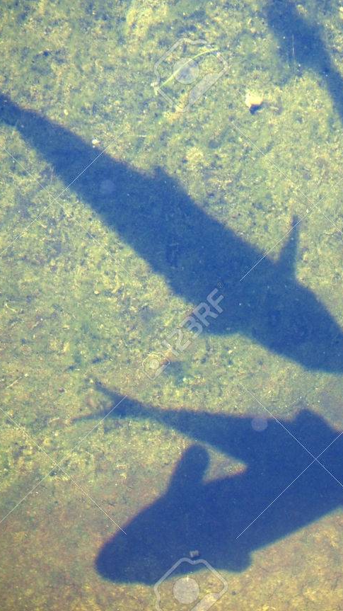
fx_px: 2298
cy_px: 306
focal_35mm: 142
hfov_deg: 8.5
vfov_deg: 15.1
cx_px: 315
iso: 250
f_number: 4
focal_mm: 60
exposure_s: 1/200
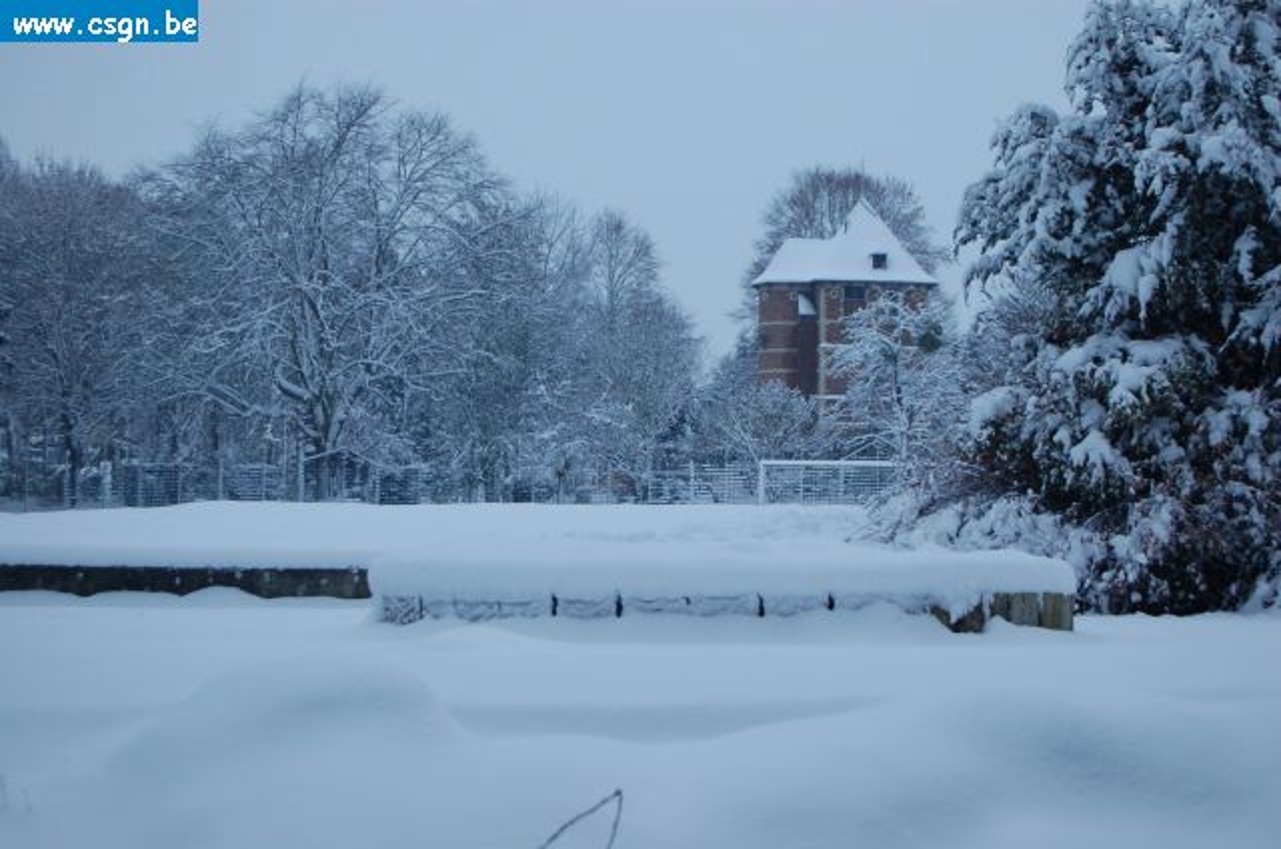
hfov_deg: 24.7
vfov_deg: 16.5
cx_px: 640
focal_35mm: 82
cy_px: 424
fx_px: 2930
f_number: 5.6
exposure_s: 1/30
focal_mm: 55
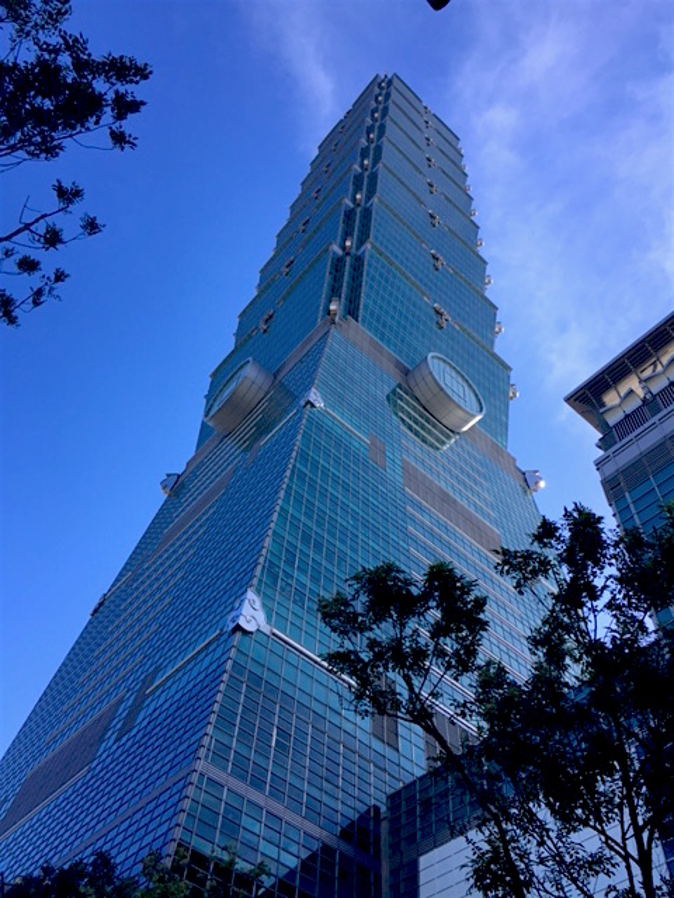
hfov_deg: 48.2
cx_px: 337
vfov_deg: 61.7
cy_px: 449
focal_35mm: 29
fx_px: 753
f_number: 2.2
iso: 32
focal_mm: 4.15
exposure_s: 1/791
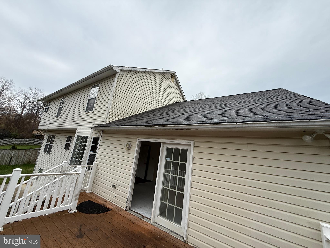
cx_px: 165
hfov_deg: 102.1
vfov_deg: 85.7
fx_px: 133
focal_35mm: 14
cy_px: 124
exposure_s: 1/789
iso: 64
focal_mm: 2.22
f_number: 2.2
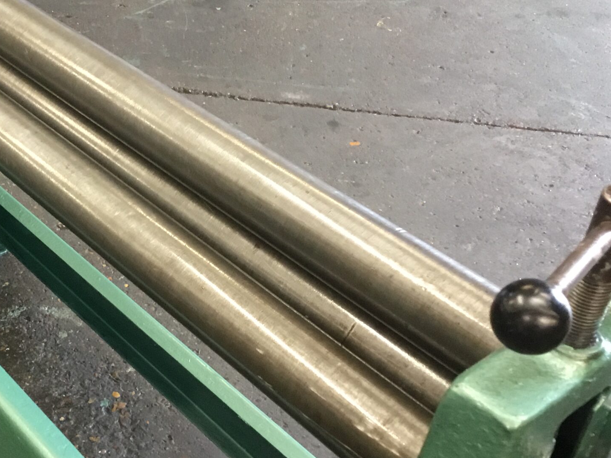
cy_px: 209
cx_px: 144
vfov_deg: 26.5
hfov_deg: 34.1
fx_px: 971
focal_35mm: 55
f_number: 2.4
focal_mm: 3.3
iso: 160
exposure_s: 1/33
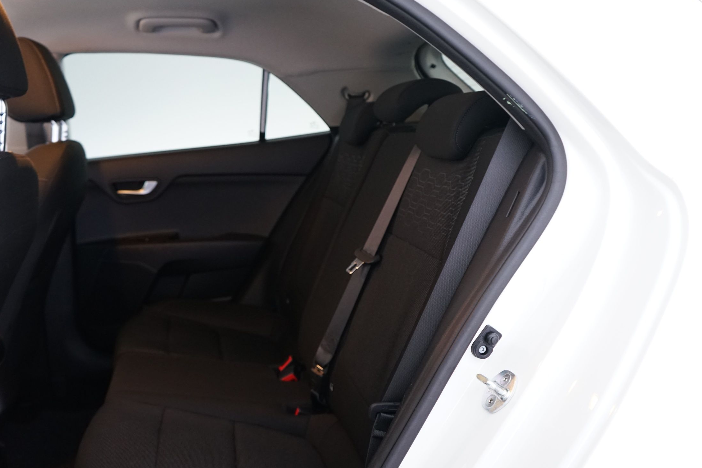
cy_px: 239
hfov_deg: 58.5
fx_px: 624
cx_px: 308
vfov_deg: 41.1
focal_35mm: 32
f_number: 4
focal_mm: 28
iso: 2000
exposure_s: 1/20
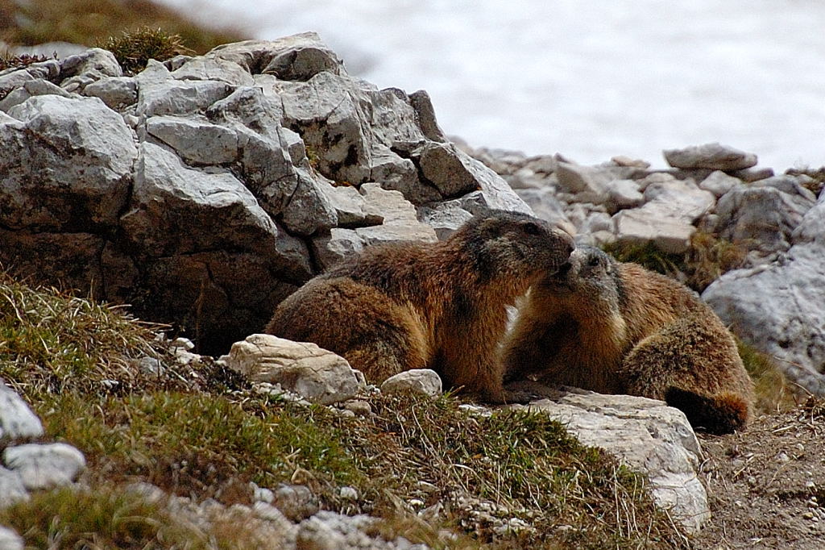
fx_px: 10309
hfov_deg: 4.6
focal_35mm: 450
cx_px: 412
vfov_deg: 3.1
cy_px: 275
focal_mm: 300
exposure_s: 1/3200
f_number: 7.1
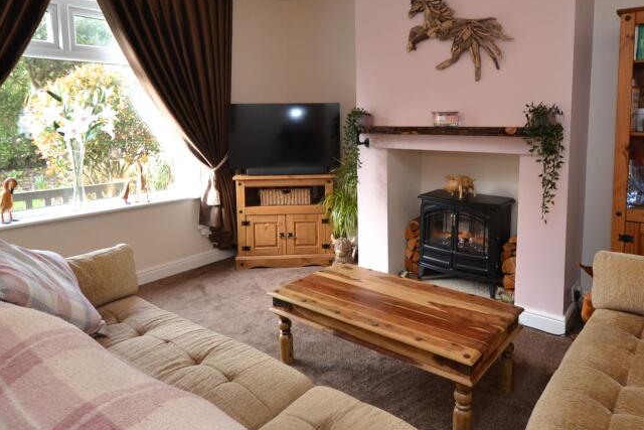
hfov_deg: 73.5
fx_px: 429
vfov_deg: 52.4
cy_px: 155
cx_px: 353
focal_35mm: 24
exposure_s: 1/60
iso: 400
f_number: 3.5
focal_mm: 10
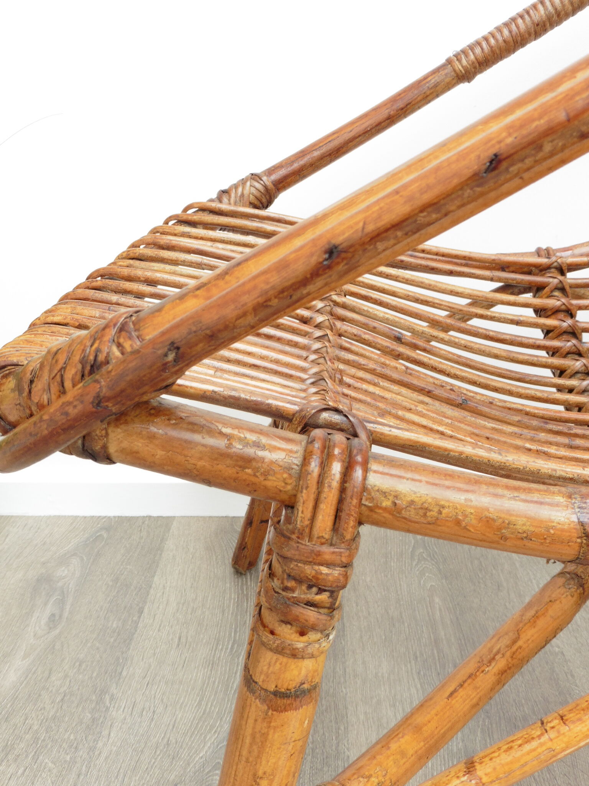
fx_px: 771
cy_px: 393
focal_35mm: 34
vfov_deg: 54.0
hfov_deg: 41.8
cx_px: 294
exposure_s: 1/30
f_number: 5
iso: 125
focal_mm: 6.1
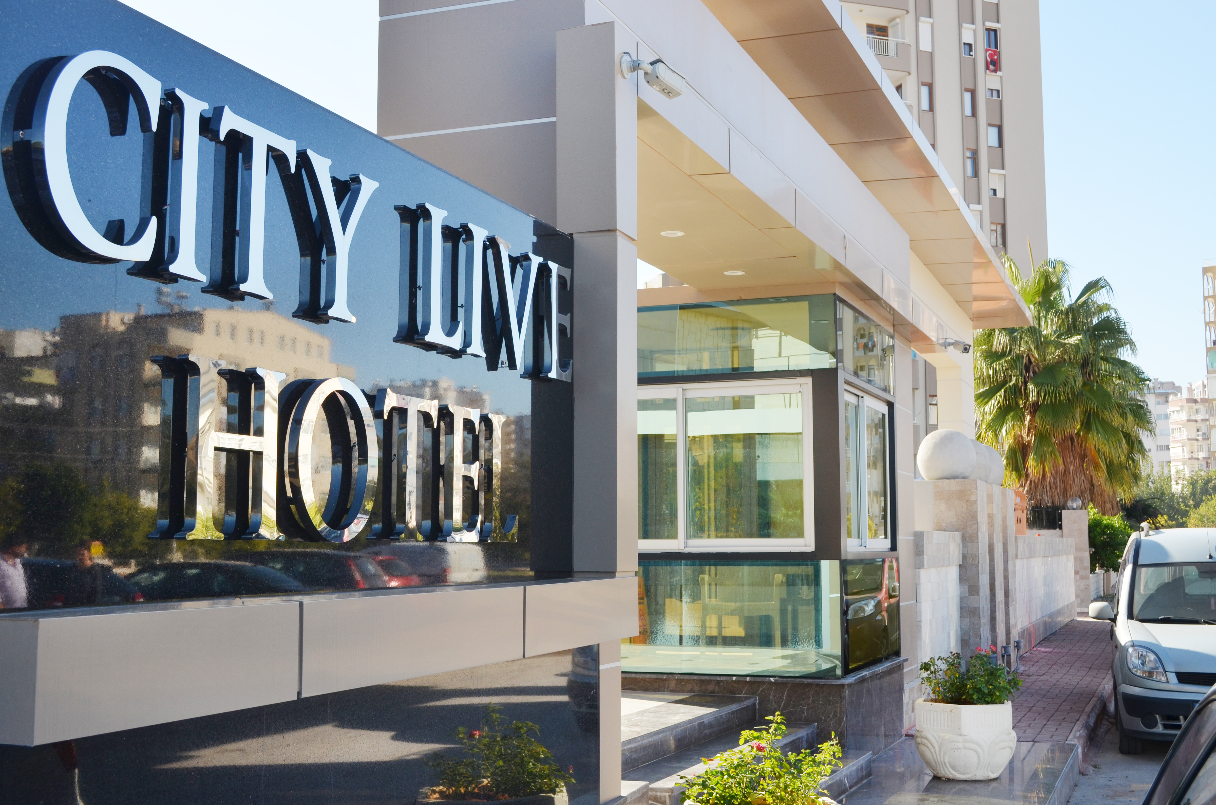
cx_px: 608
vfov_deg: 31.8
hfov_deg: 46.5
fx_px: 1416
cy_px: 402
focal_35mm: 42
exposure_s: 1/250
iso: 180
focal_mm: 28
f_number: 8
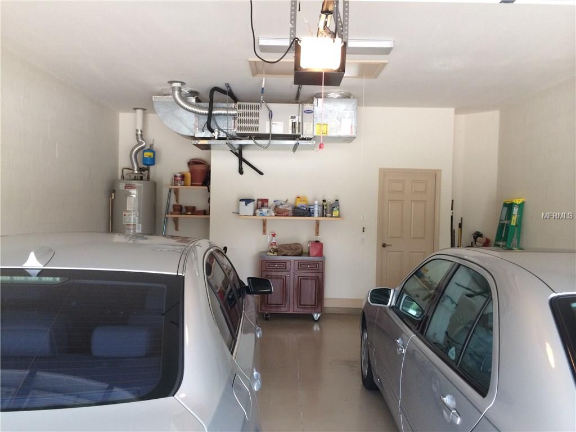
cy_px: 216
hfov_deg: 60.0
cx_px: 288
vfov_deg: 46.8
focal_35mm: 30
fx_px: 499
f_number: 2.2
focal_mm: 4.12
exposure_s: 1/30
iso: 64
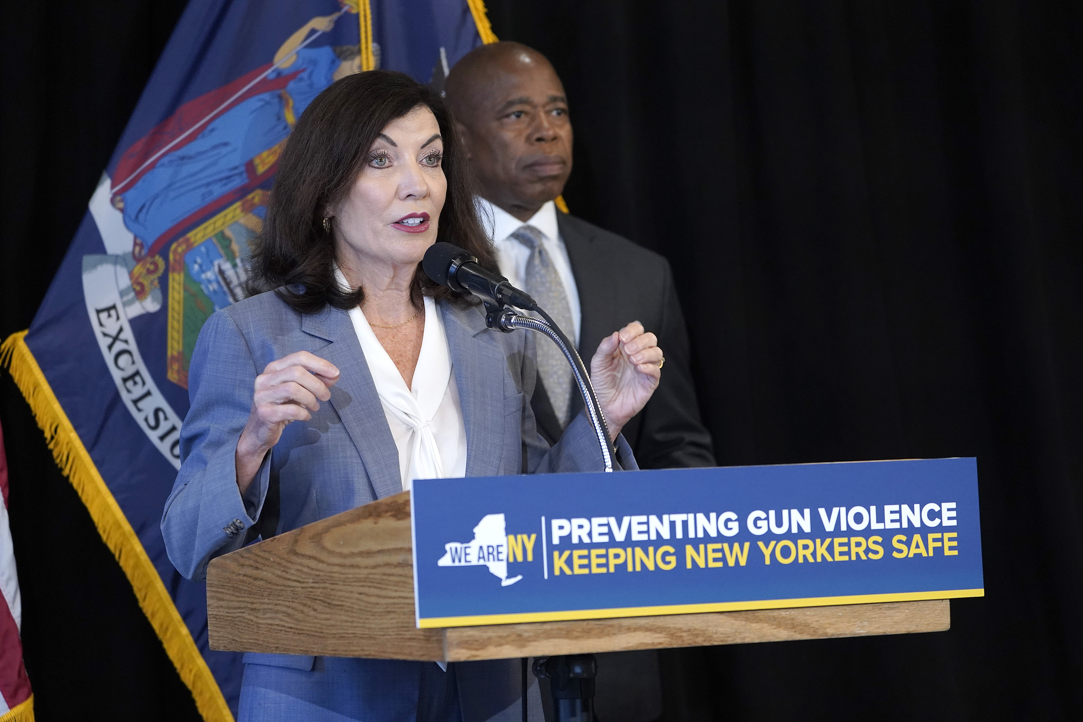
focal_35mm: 143
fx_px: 4302
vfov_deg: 9.6
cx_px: 542
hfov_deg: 14.3
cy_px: 361
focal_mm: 143
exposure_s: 1/200
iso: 4000
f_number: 5
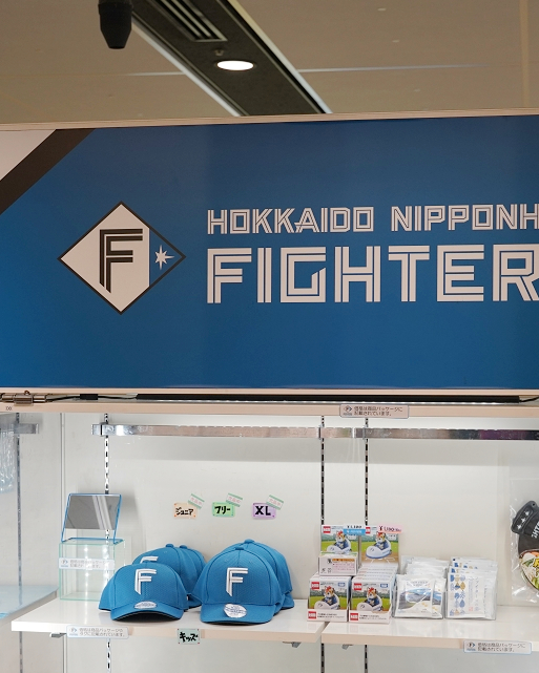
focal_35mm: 65
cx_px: 324
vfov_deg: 29.0
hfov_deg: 23.5
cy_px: 416
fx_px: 1296
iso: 800
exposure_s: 1/160
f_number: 4
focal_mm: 37
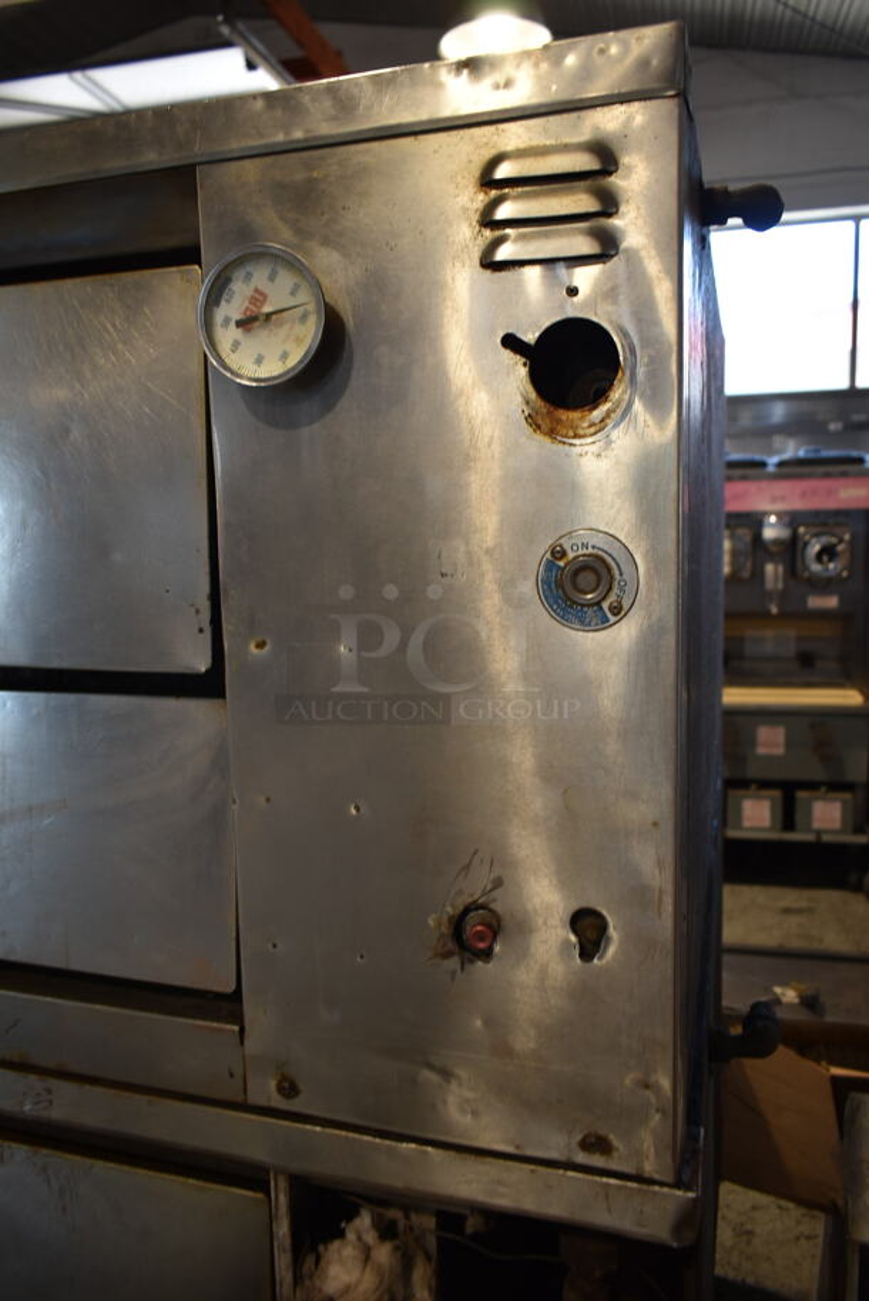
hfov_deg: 48.0
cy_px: 650
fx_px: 976
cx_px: 434
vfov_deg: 67.3
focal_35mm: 27
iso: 220
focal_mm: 18
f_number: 3.5
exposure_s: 1/30
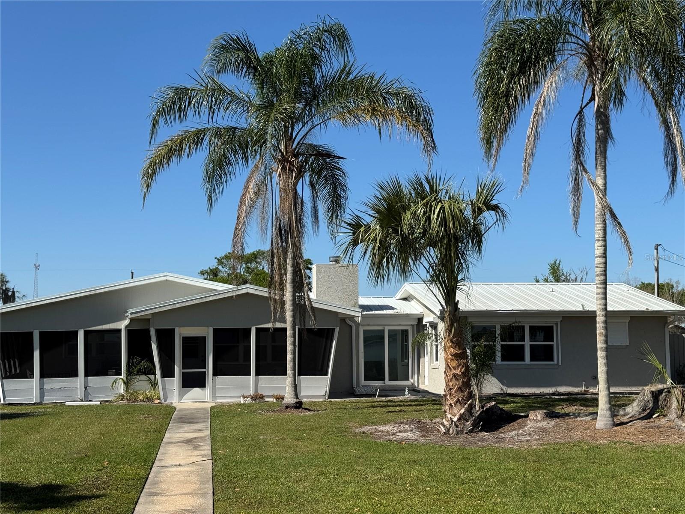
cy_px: 257
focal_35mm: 48
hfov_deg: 39.7
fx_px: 950
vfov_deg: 30.3
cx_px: 342
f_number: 1.78
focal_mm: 6.76
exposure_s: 1/4608
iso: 64
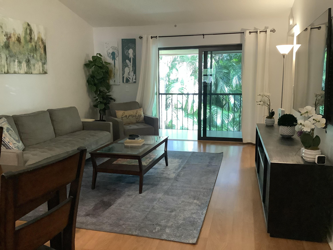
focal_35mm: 31
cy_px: 125
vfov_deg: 45.4
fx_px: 298
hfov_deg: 58.4
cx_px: 166
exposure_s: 1/40
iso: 400
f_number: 2.4
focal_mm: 3.3
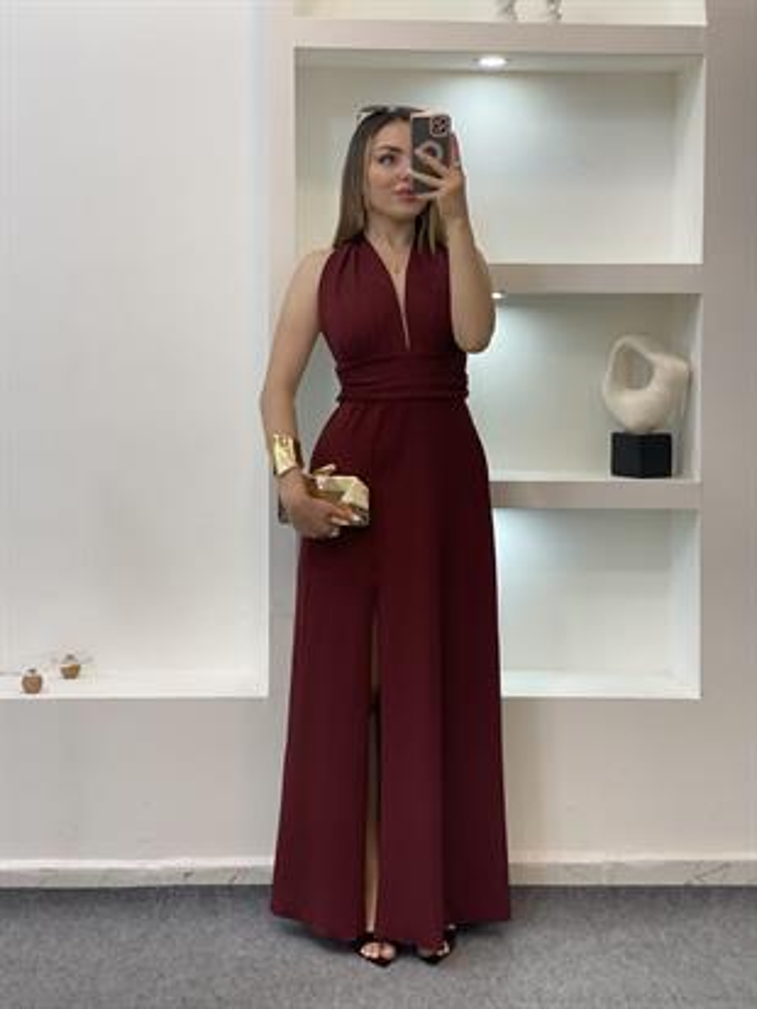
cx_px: 378
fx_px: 1515
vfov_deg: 36.8
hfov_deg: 28.0
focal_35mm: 52
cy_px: 504
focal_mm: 6
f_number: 2
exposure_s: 1/100
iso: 80
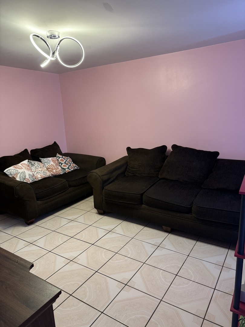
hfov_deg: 56.8
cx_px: 122
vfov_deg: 71.6
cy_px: 164
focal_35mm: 24
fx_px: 226
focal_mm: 6.76
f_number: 1.78
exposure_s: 1/60
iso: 200
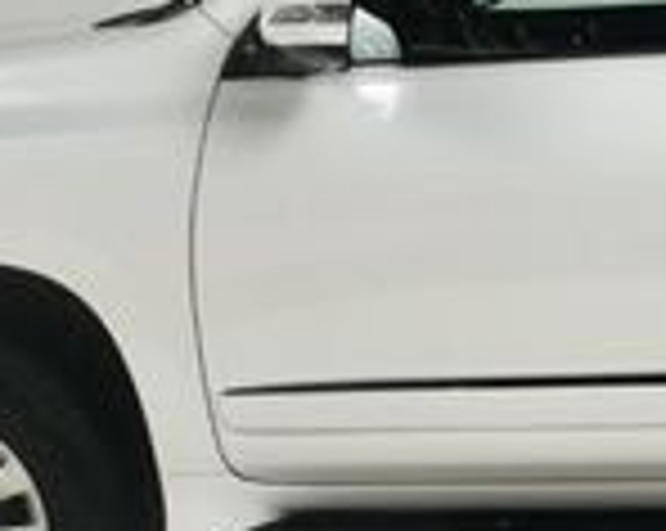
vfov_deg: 11.5
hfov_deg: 14.0
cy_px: 288
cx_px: 783
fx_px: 2638
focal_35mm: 134
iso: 100
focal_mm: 22
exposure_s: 1/160
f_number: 13
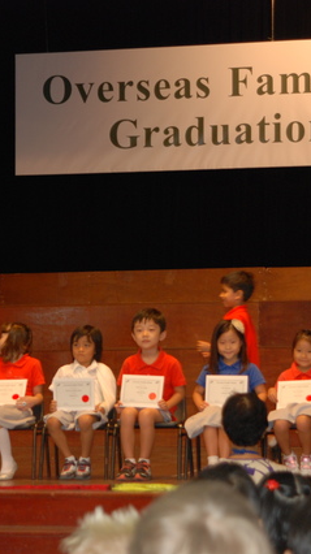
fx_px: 1807
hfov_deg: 9.8
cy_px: 277
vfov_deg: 17.4
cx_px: 109
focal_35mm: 123
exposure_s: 1/60
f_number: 4.8
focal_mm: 52
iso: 400
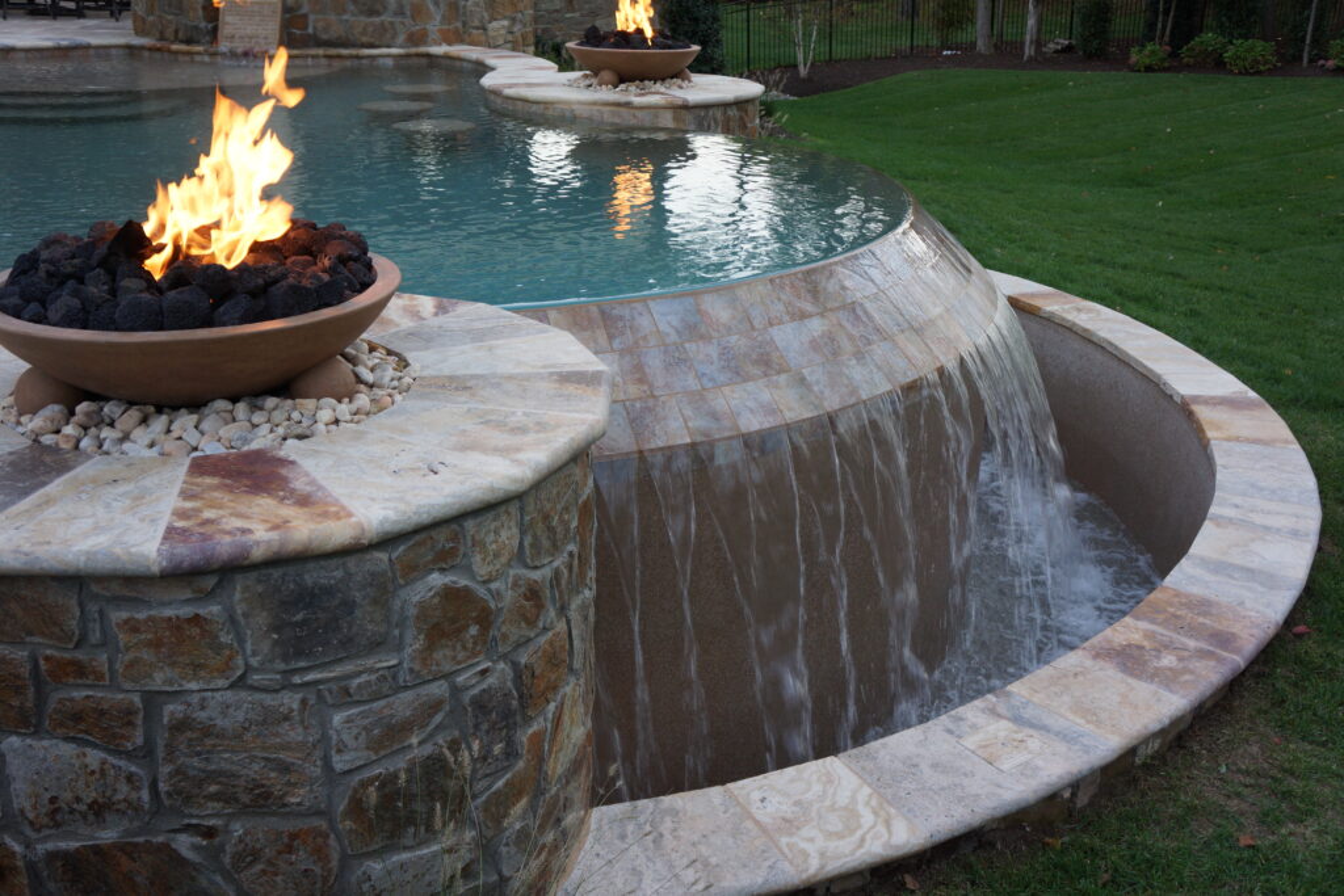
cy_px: 448
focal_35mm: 36
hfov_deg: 53.1
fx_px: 1344
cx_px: 672
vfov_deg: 36.9
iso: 200
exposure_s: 1/60
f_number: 4
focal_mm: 24
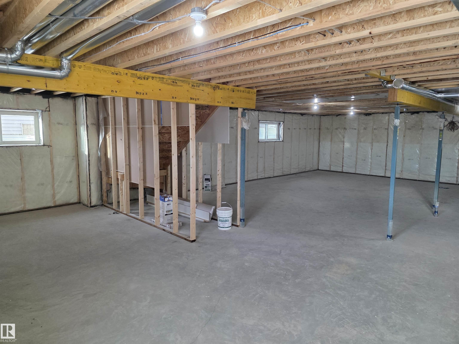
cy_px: 172
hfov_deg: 73.9
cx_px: 230
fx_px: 305
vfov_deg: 58.9
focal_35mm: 23
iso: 250
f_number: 1.7
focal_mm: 6.3
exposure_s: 1/120
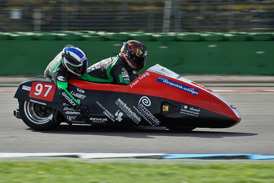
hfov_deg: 8.6
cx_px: 137
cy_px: 92
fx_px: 1827
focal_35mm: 240
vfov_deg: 5.7
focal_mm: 160
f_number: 5.6
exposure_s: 1/400
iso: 160
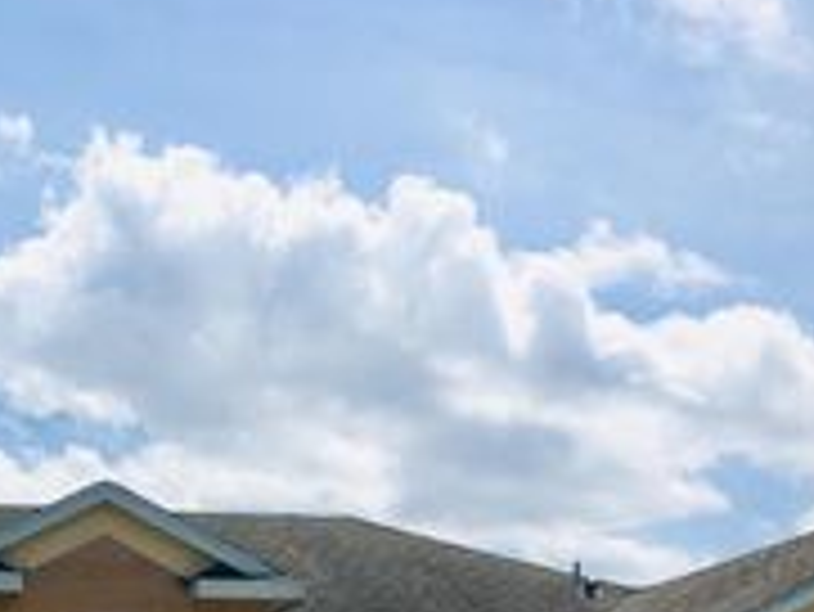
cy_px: 772
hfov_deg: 24.0
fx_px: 1882
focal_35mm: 80
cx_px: 157
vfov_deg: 17.4
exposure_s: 1/3846
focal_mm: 4.15
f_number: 2.2
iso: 25
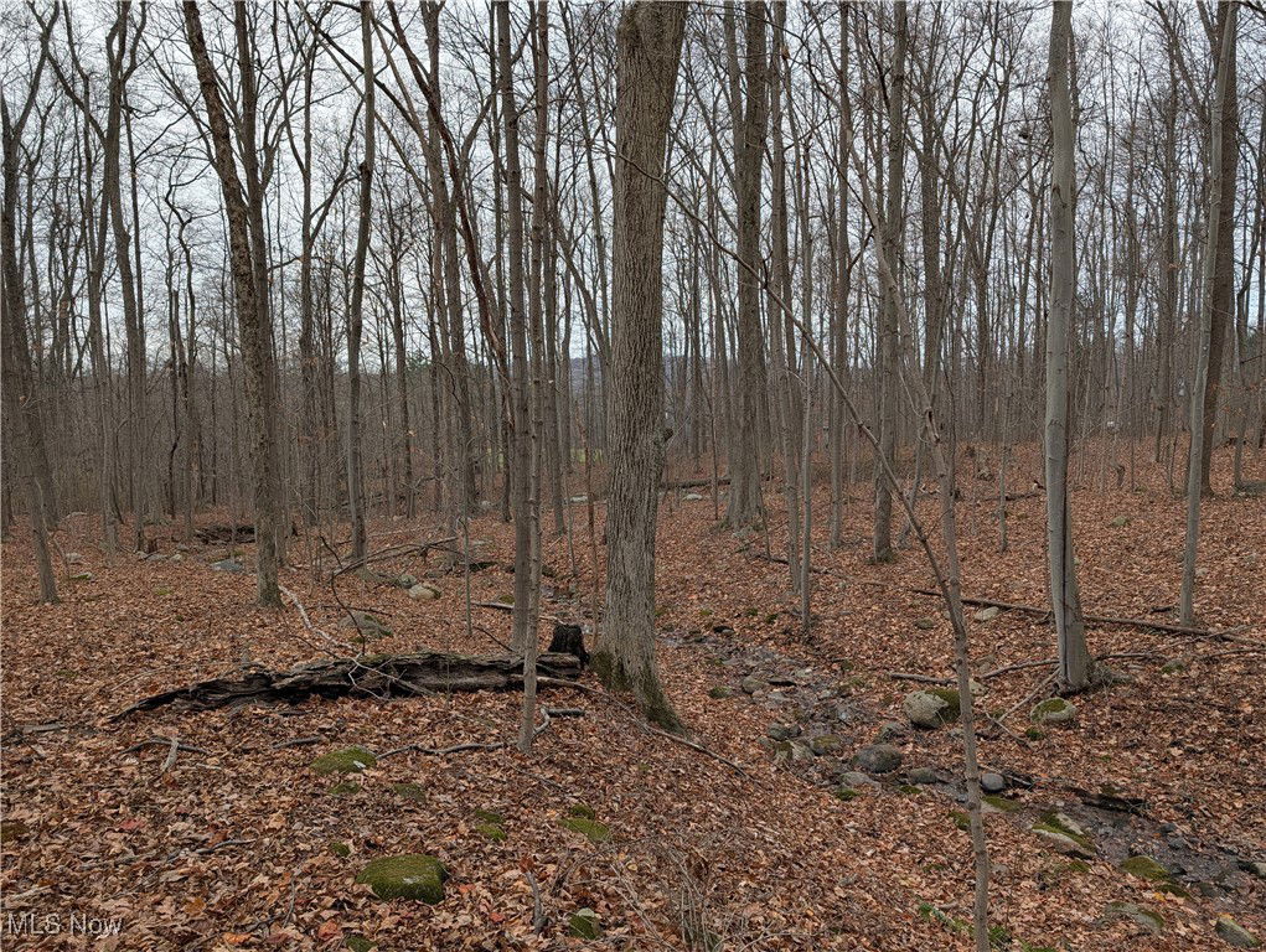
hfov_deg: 71.5
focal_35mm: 24
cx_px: 633
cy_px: 476
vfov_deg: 56.9
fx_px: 879
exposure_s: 1/330
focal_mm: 6.9
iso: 21
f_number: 1.68
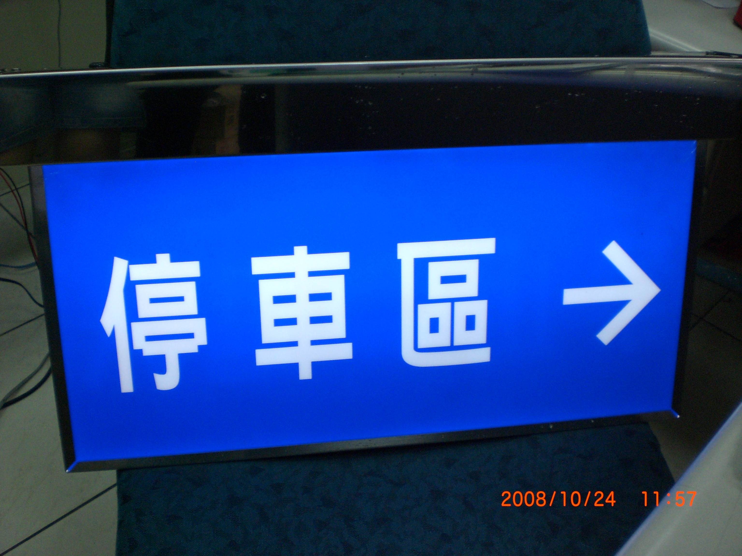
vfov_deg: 37.7
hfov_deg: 49.0
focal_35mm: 38
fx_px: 815
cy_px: 278
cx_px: 371
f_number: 3.1
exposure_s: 1/100
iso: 200
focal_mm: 6.3
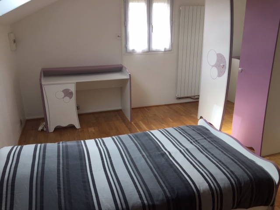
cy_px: 105
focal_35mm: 29
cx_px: 140
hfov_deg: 61.7
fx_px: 235
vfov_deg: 48.2
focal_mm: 4.15
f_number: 2.2
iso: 32
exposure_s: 1/50
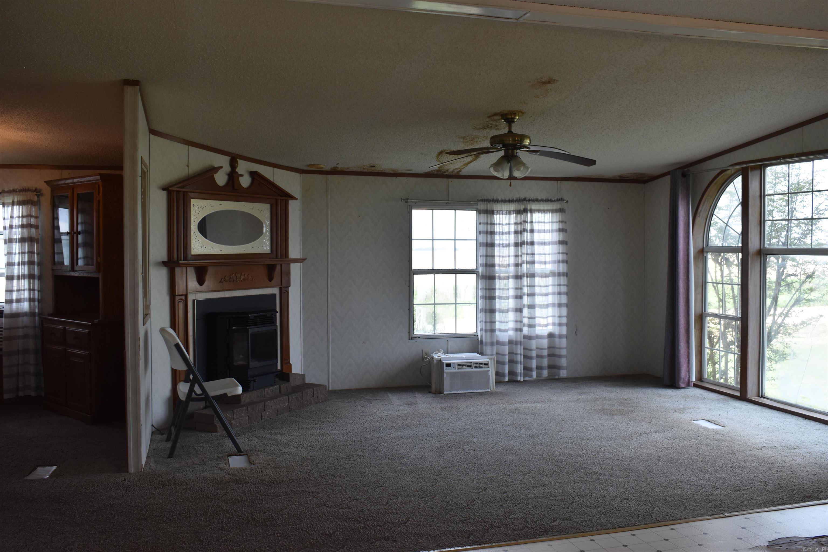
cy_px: 276
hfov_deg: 57.2
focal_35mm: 33
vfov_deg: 40.0
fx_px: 759
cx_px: 414
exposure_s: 1/125
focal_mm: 22
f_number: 6.3
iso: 400
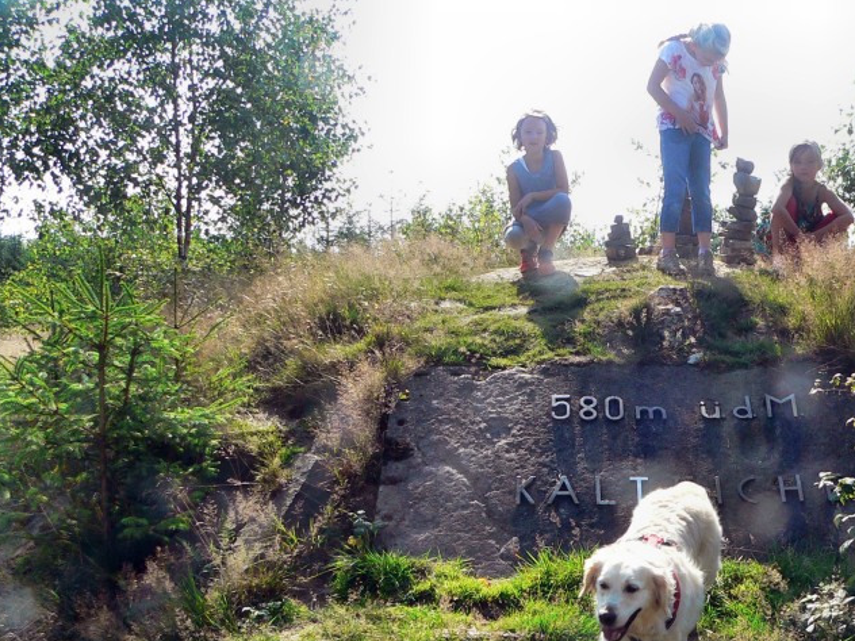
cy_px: 457
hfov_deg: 32.9
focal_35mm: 57
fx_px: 1408
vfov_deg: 25.4
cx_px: 670
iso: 80
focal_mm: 6
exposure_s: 1/200
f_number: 4
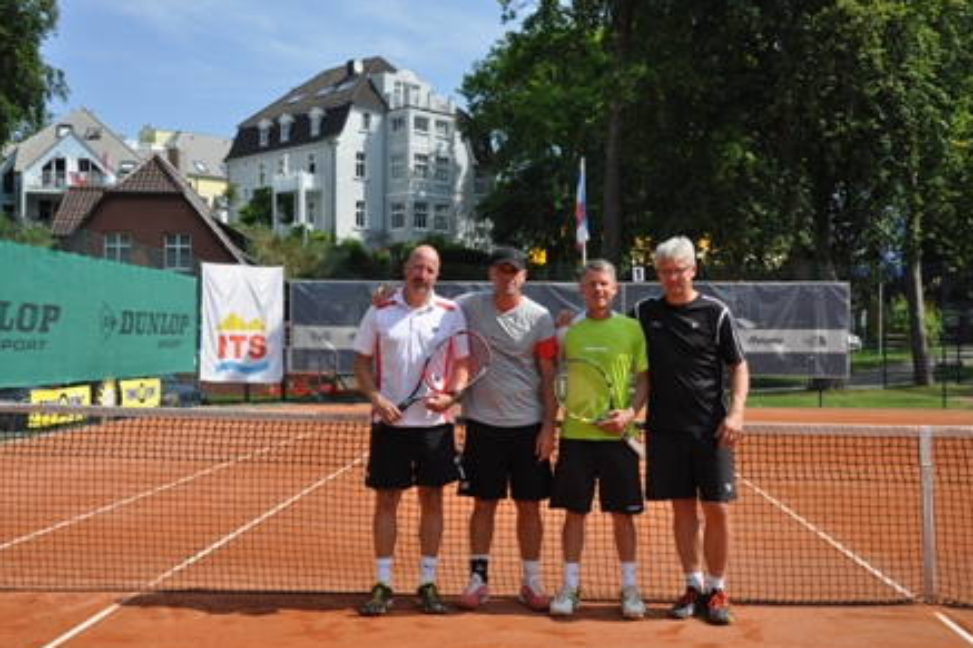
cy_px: 330
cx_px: 479
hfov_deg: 48.5
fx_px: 1081
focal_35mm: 40
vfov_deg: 33.4
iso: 400
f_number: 6.3
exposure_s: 1/1600
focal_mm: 26
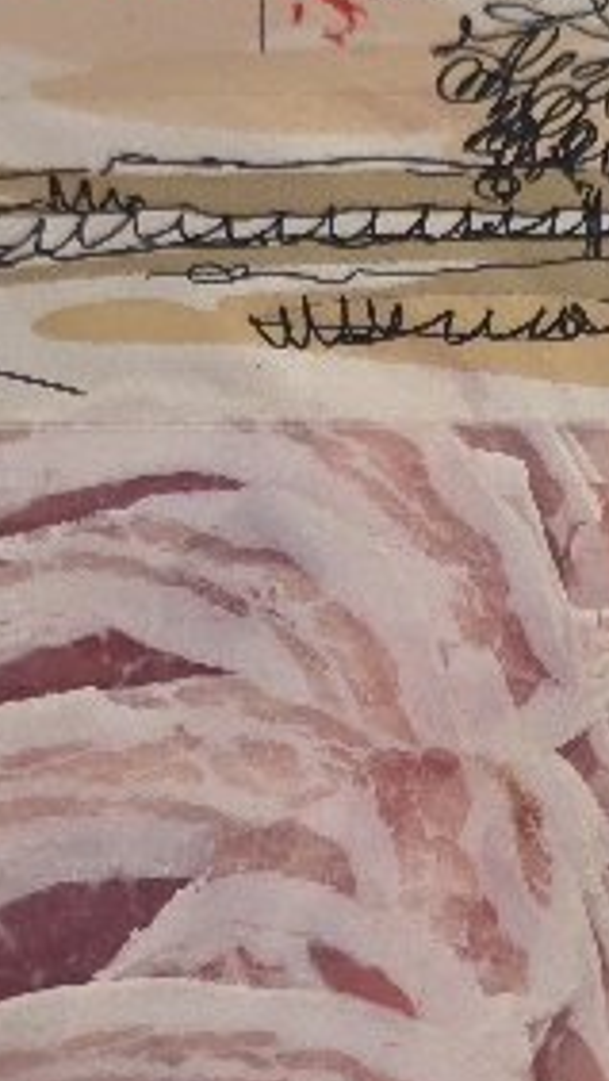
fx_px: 2035
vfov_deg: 29.5
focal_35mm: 71
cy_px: 740
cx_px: 444
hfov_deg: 16.9
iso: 400
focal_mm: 6.3
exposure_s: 1/101
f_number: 1.7
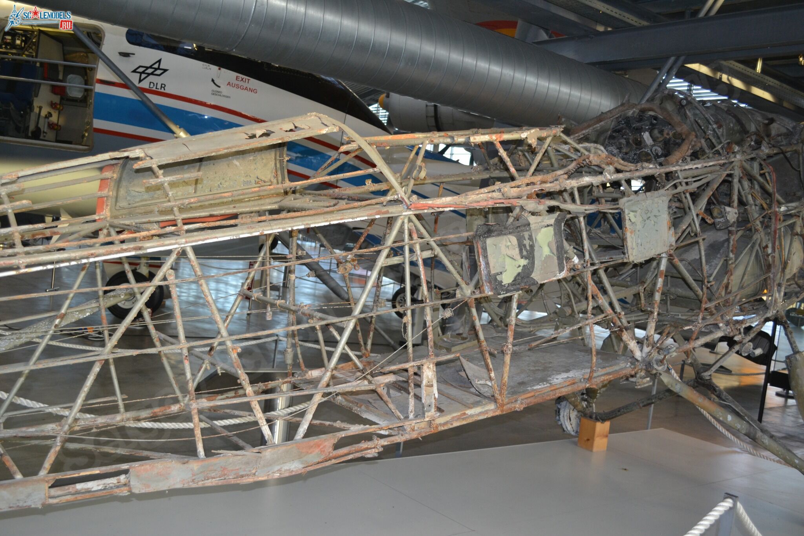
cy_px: 268
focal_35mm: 33
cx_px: 402
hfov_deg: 57.2
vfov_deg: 40.0
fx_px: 737
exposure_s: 1/60
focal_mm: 22
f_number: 4
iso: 560
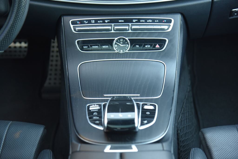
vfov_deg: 19.5
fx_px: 463
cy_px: 80
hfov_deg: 28.8
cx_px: 119
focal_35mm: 70
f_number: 4
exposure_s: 1/13
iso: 500
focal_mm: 70
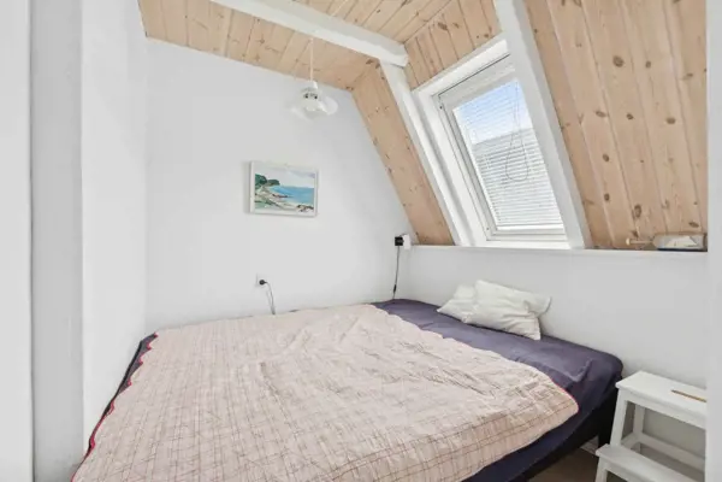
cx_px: 361
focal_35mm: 15
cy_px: 241
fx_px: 301
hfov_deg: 100.4
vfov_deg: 77.3
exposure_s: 1/4
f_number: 8
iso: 200
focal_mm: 10
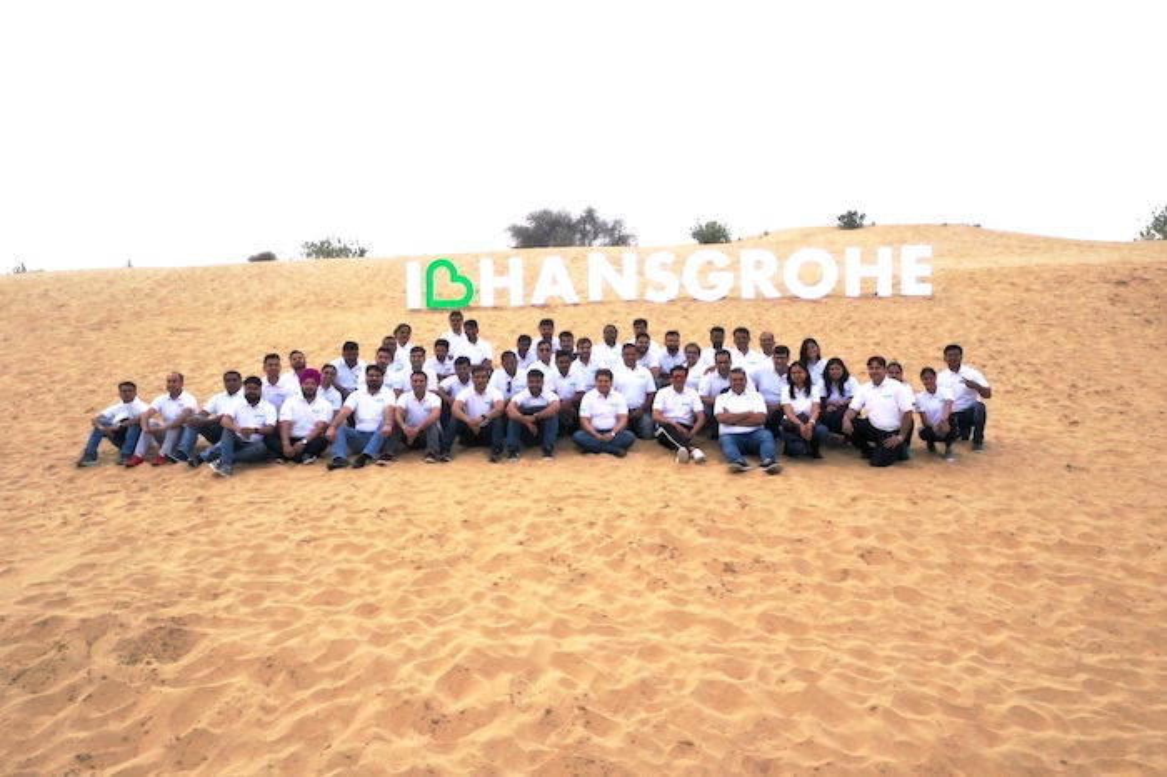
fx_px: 907
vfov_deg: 46.4
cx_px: 584
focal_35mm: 28
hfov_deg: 65.5
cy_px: 388
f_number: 11
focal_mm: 10.26
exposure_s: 1/200
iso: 800
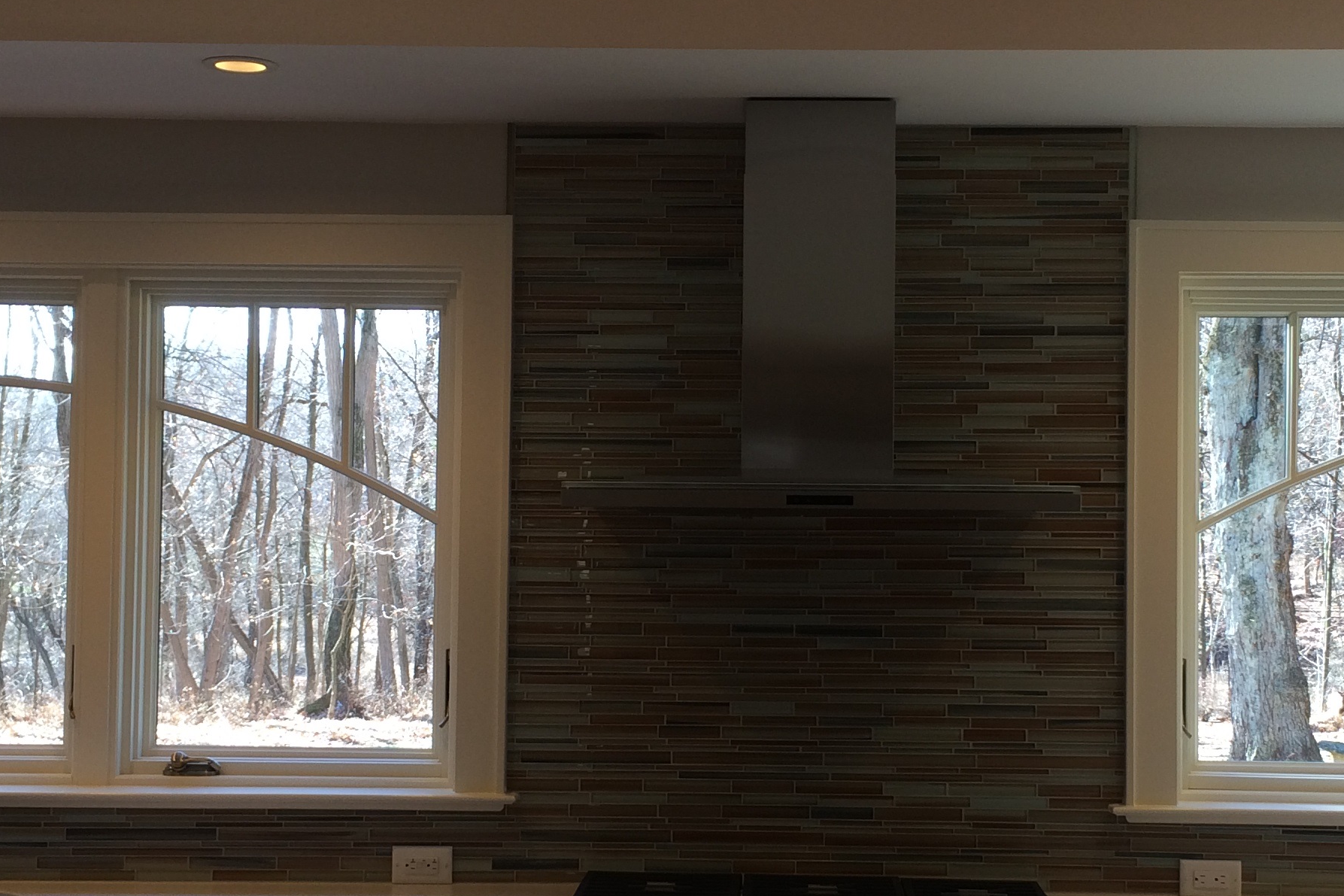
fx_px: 2128
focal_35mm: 57
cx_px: 718
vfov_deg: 23.8
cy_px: 489
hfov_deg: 35.0
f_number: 2.2
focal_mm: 4.12
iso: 40
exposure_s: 1/60
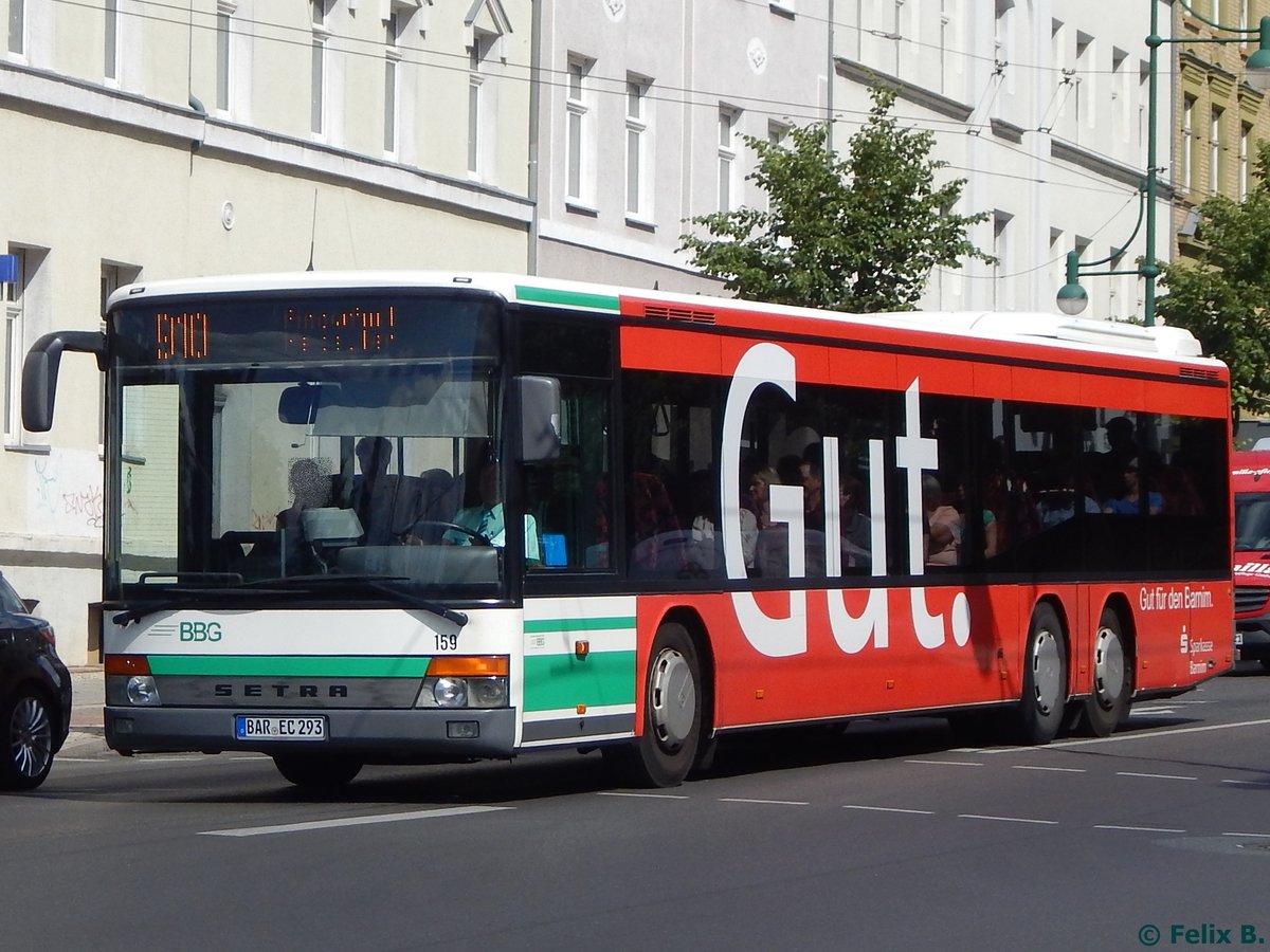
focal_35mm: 75
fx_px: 2752
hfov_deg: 26.0
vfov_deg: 19.6
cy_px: 476
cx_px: 635
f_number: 8.4
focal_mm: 13.5
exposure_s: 1/500
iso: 125
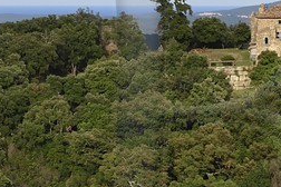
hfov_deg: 9.9
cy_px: 121
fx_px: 1584
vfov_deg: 6.8
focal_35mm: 203
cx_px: 379
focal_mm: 32
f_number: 13
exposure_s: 1/200
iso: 200
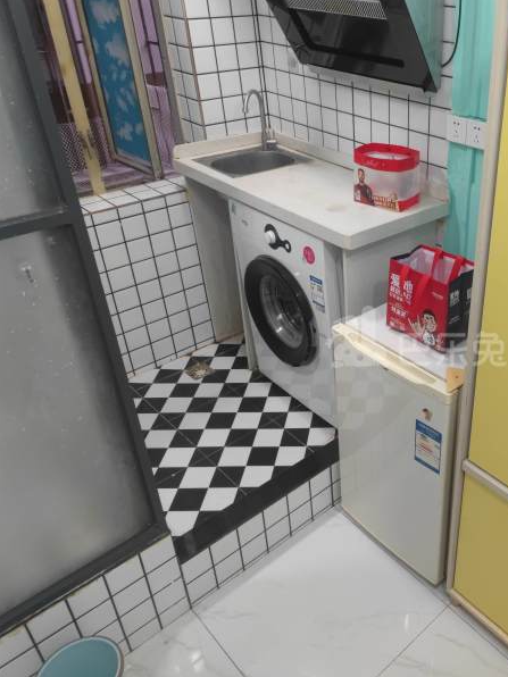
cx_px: 416
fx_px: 998
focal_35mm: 51
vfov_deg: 37.5
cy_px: 337
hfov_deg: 27.9
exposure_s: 1/50
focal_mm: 7.59
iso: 721
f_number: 1.95
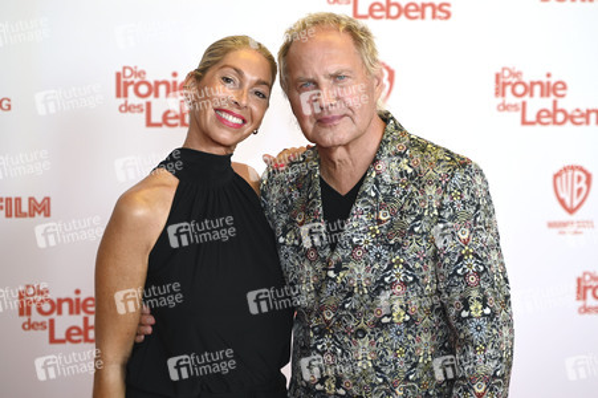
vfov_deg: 19.2
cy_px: 199
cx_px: 299
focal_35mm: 71
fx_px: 1178
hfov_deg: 28.5
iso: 320
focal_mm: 71
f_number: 2.8
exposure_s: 1/125
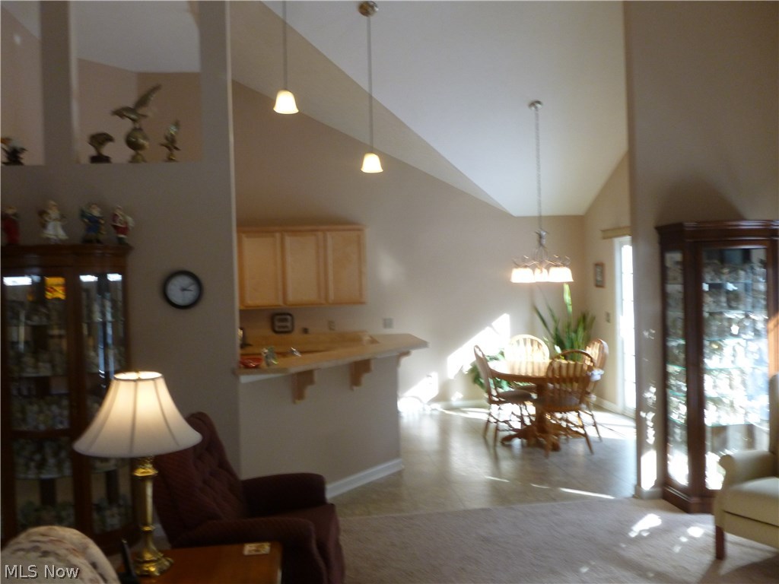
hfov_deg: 63.4
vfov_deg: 49.7
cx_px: 390
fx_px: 630
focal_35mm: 28
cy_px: 292
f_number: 3.3
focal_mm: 5
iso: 200
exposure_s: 1/60
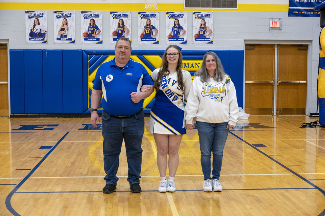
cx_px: 162
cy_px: 108
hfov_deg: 34.5
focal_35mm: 58
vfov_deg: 23.3
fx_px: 523
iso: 2500
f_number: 5.6
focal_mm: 58
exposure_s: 1/125
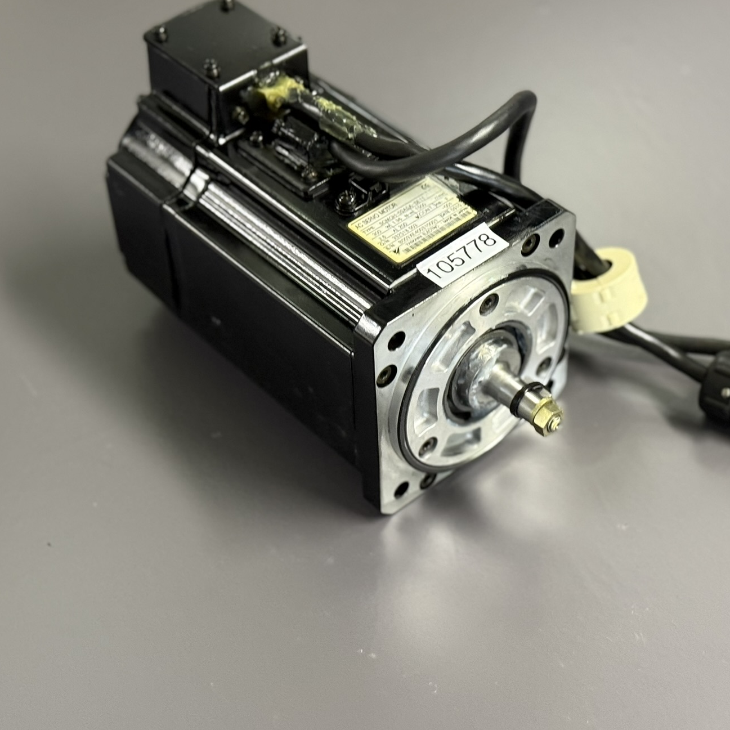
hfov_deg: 25.7
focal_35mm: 67
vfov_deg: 25.7
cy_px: 356
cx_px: 402
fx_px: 1599
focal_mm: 6.76
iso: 400
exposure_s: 1/33
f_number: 1.78
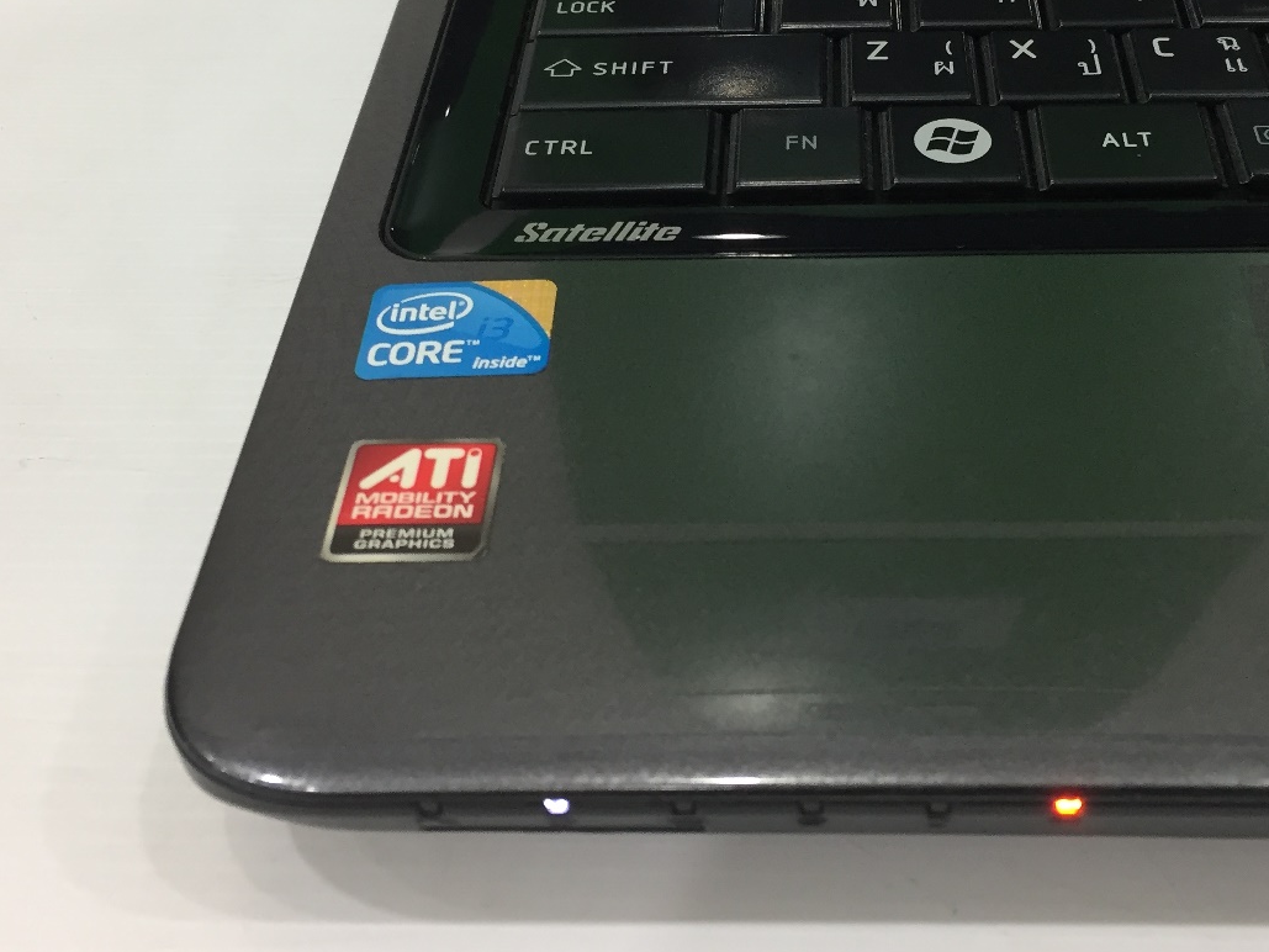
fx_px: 1687
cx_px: 787
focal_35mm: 46
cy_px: 274
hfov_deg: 41.0
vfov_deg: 31.1
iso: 80
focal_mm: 4.15
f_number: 2.2
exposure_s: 1/33
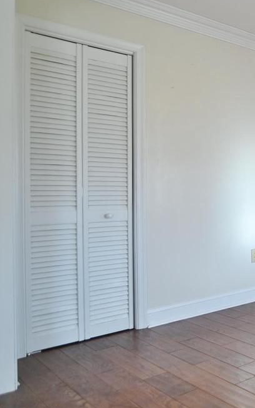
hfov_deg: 23.9
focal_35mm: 36
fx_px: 401
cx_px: 420
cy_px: 193
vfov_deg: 54.0
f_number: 2.8
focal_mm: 16
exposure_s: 1/250
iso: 400
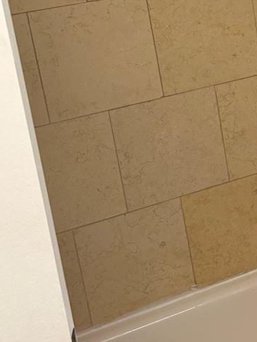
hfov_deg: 21.0
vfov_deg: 28.5
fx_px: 643
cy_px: 24
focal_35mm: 65
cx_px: 313
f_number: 1.5
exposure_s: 1/60
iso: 80
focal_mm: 5.7
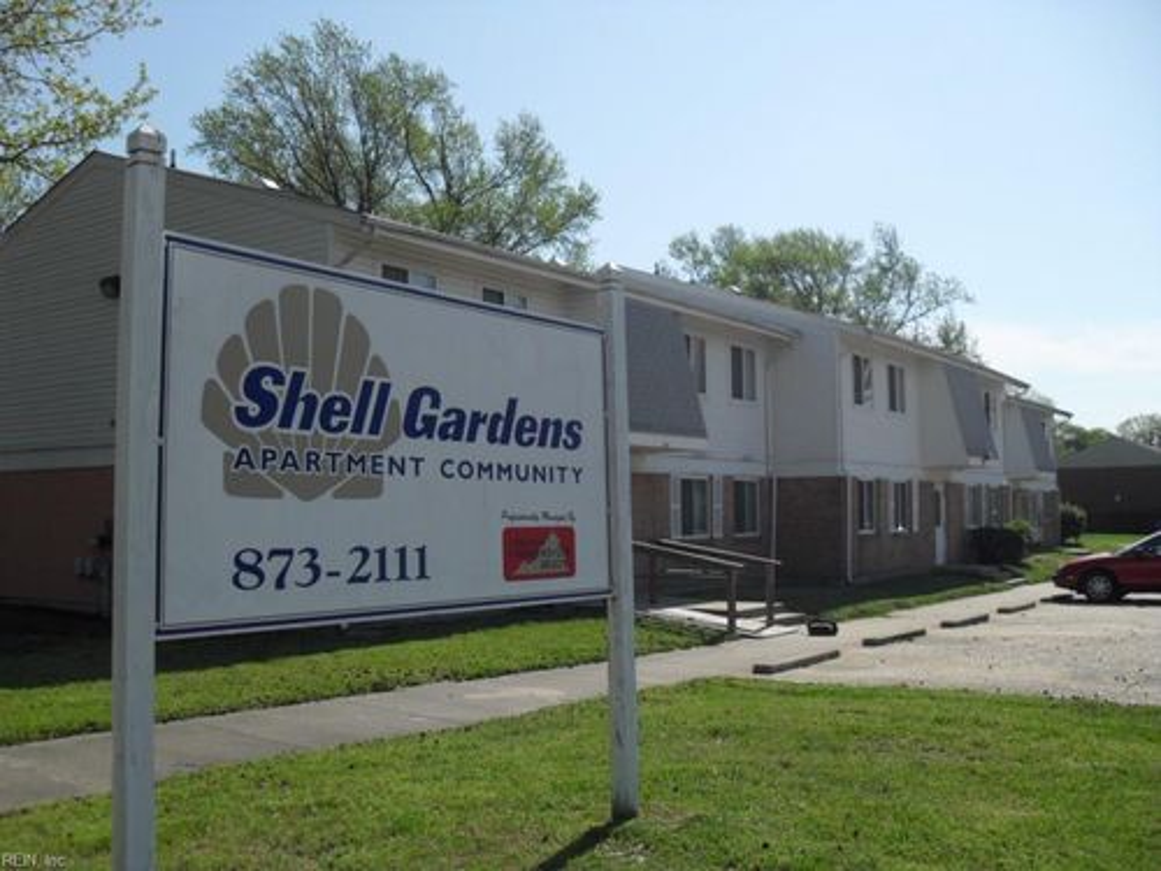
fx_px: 1174
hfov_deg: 52.6
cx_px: 580
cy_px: 436
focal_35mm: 35
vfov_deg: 40.7
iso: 100
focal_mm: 6.2
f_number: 8.9
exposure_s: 1/250
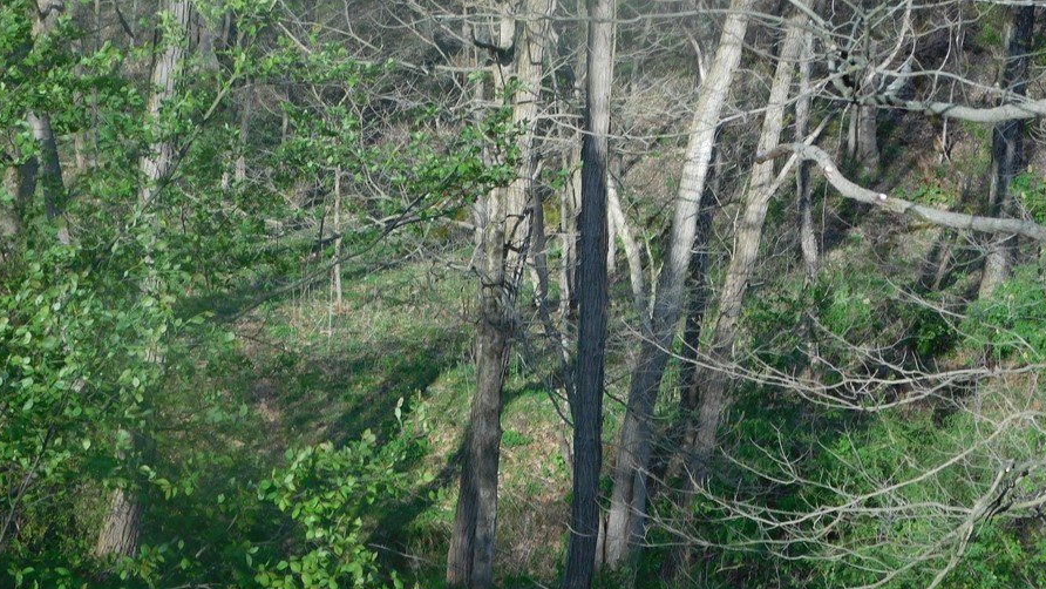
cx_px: 589
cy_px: 205
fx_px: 2774
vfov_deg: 12.1
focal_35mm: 100
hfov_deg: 21.3
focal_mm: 14.2
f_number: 4.4
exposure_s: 1/320
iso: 125
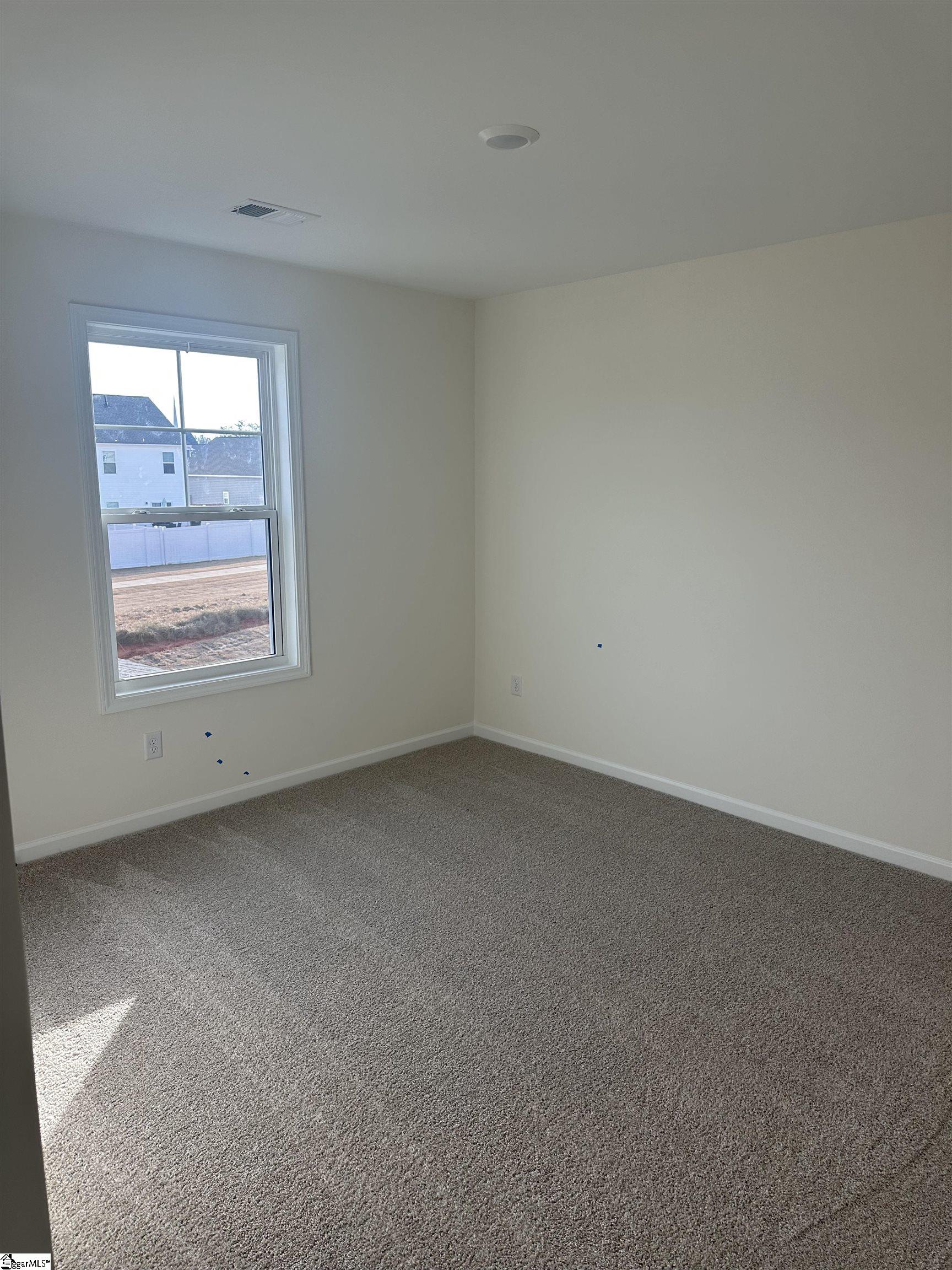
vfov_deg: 71.6
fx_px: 880
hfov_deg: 56.8
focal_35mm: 24
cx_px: 476
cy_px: 635
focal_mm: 6.86
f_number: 1.78
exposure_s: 1/373
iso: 80
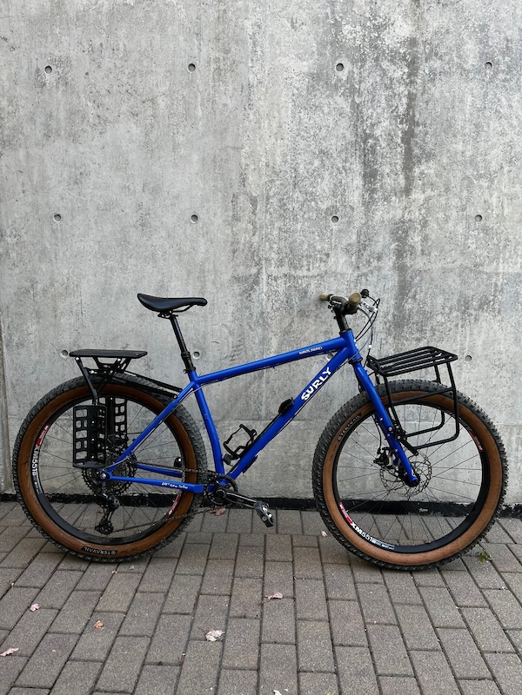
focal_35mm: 26
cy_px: 348
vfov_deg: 67.3
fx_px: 523
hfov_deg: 53.1
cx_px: 261
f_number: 1.6
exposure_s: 1/179
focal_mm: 5.1
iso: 40
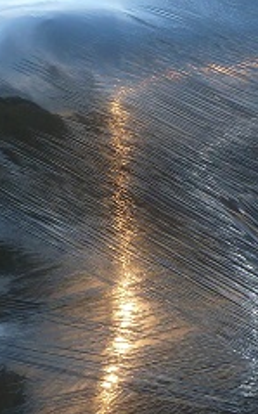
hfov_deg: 5.1
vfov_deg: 8.1
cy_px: 100
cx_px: 178
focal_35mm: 258
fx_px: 2908
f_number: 4.2
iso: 100
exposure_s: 1/40
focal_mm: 13.7
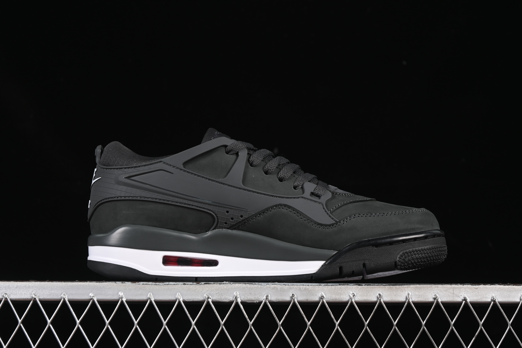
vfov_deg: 18.2
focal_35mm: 75
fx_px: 1087
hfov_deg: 27.0
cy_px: 174
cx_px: 261
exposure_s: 1/60
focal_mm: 50
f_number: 6.3
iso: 160
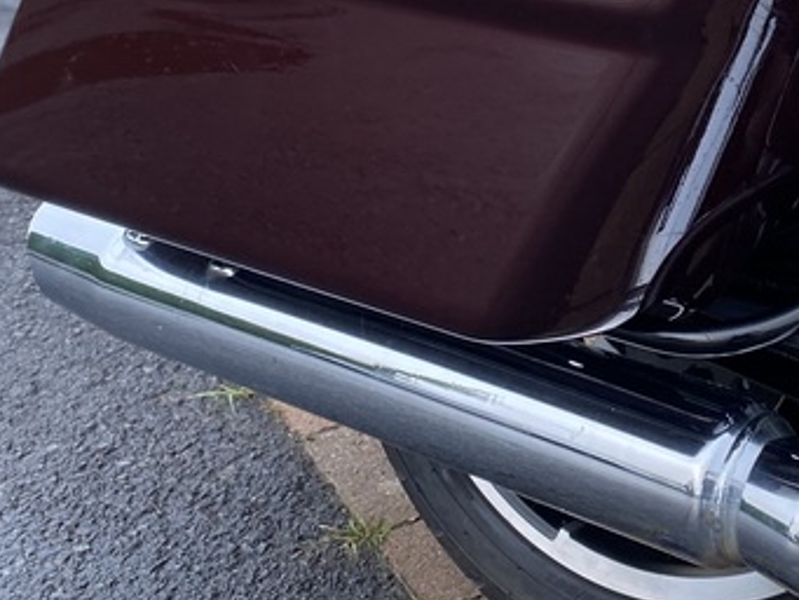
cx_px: 668
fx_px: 1801
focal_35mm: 78
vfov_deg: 18.2
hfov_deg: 24.5
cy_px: -52
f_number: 1.8
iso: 32
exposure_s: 1/121
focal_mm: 4.25
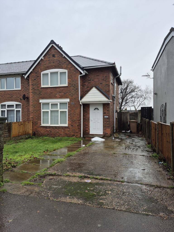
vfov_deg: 73.9
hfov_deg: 58.9
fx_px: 154
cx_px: 87
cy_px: 116
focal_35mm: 23
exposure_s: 1/180
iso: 40
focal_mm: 5.4
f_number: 1.8
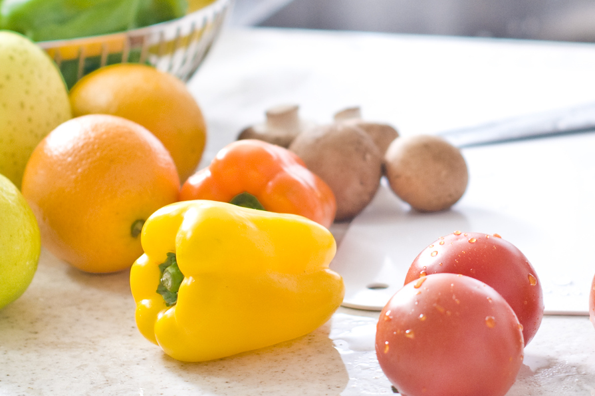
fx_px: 2939
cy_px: 54
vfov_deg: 7.7
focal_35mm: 178
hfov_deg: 11.6
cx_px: 380
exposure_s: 1/60
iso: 200
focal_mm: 50
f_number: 2.8
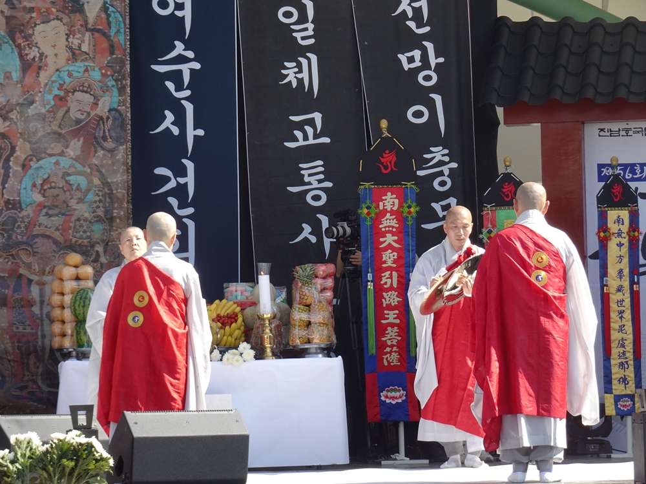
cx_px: 323
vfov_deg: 8.8
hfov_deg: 11.8
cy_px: 242
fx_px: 3135
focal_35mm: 168
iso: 125
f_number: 5.6
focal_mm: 26.91
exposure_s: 1/200
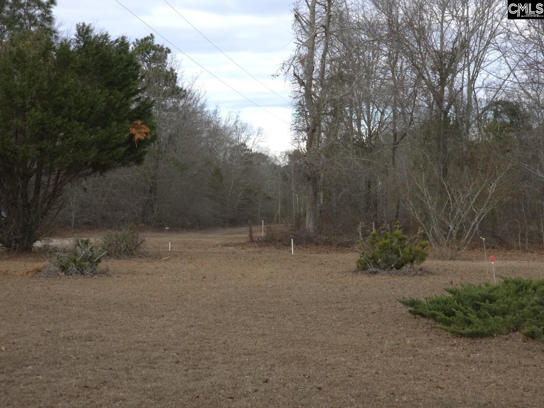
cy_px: 204
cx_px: 272
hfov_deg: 28.2
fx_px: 1084
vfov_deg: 21.3
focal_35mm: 69
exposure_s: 1/530
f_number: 2.4
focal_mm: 7.9
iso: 50
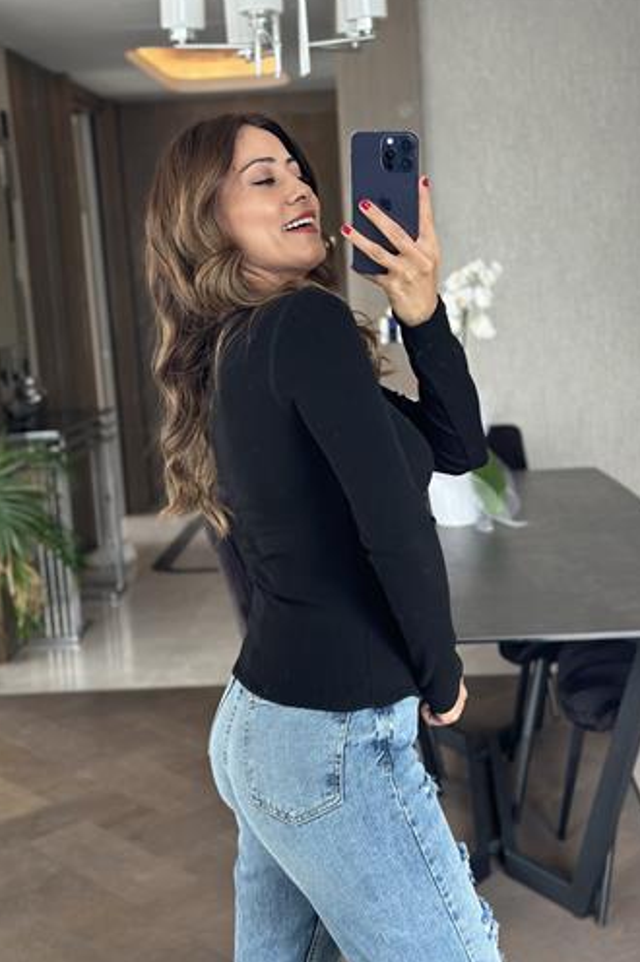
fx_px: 1362
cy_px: 477
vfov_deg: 38.9
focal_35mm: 51
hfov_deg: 26.4
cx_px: 337
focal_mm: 6.86
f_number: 1.78
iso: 160
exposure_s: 1/50
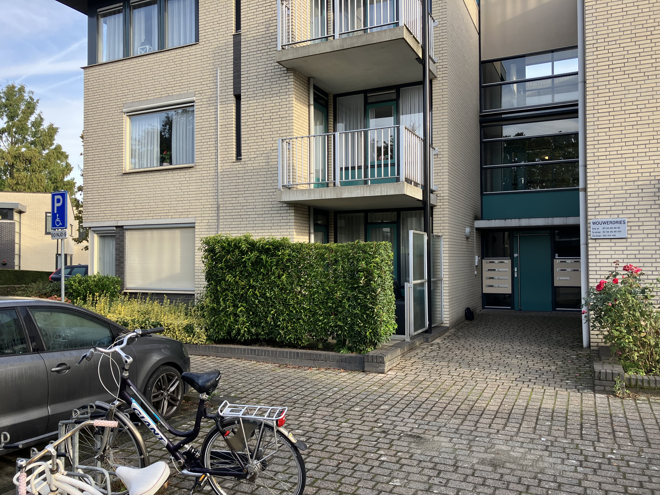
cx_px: 330
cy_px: 248
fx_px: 534
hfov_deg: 63.4
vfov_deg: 49.7
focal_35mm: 28
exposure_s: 1/258
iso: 32
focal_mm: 3.99
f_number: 1.8
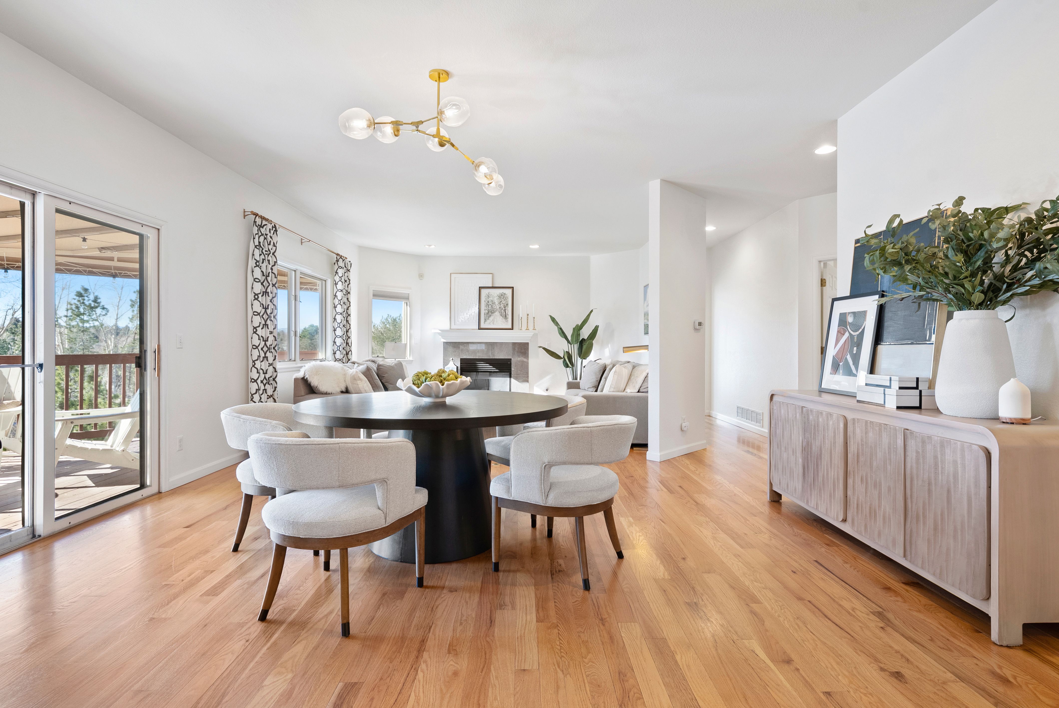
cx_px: 530
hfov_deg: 93.2
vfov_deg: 70.5
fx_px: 500
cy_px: 354
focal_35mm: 17
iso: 640
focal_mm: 17
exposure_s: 1/5
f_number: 8
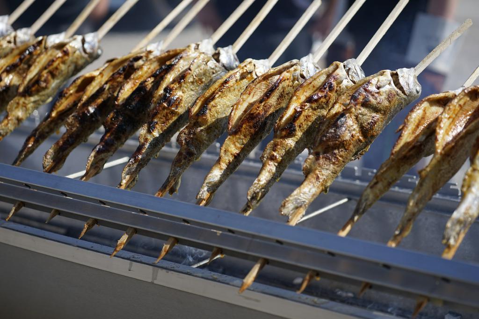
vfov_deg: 16.1
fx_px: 1131
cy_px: 160
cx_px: 240
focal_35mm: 85
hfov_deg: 23.9
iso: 100
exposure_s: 1/2000
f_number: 3.2
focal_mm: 85
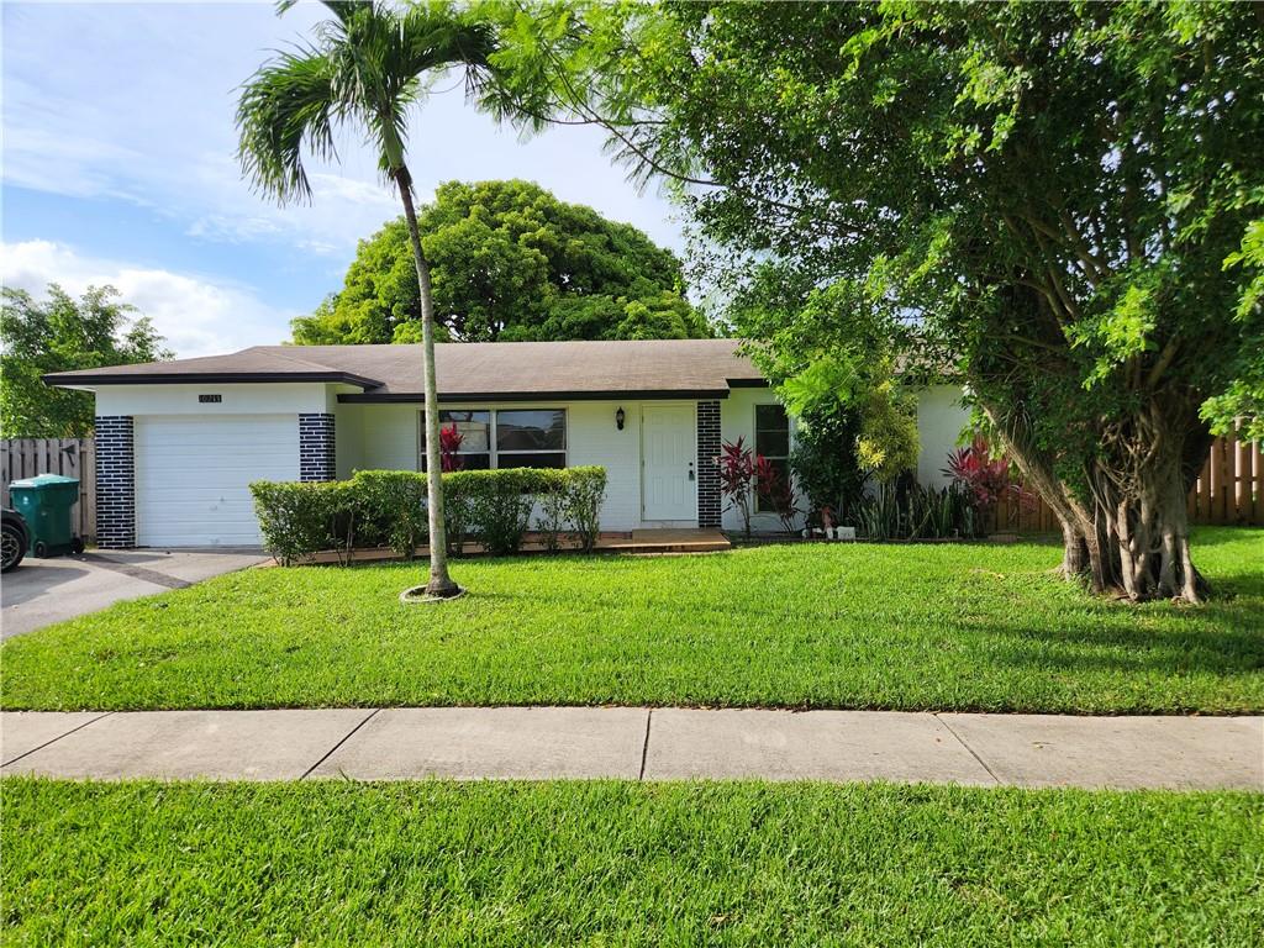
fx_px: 840
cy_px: 474
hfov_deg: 73.9
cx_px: 632
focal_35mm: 23
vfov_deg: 58.9
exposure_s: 1/1410
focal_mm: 5.4
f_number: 1.8
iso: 20
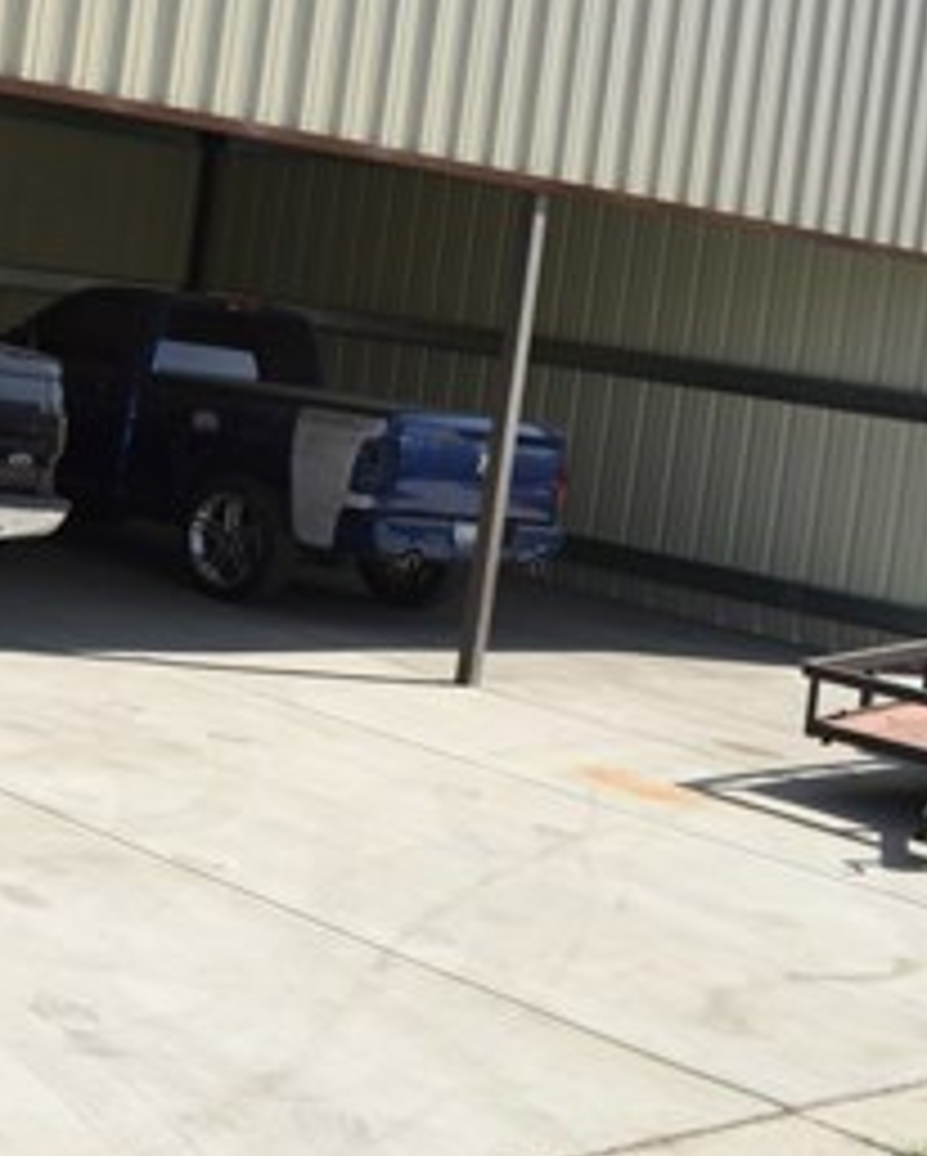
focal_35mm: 63
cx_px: -225
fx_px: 2158
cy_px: 263
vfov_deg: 29.4
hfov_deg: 22.1
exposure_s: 1/200
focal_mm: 18
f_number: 8
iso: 100
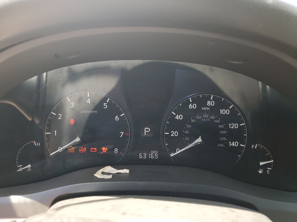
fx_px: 223
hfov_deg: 67.3
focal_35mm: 26
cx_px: 148
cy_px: 111
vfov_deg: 53.1
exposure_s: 1/120
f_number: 1.5
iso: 56
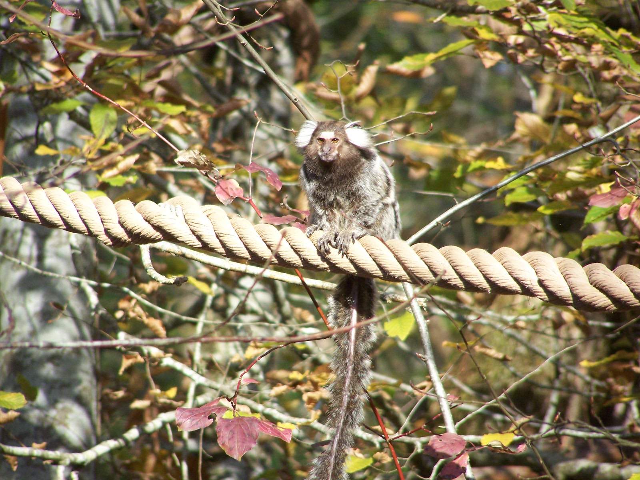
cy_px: 240
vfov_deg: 3.9
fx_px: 7026
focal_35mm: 380
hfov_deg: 5.2
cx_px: 320
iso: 125
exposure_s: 1/400
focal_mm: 63
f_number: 3.7
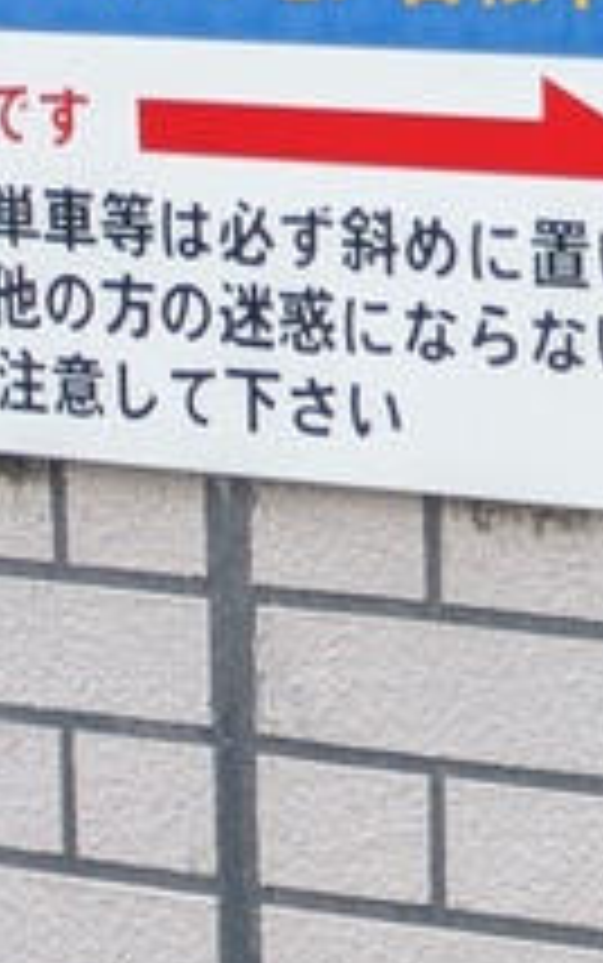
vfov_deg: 17.5
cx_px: 1683
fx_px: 3125
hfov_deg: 9.2
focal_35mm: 119
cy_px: 486
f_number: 1.89
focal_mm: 5.43
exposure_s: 1/511
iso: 58
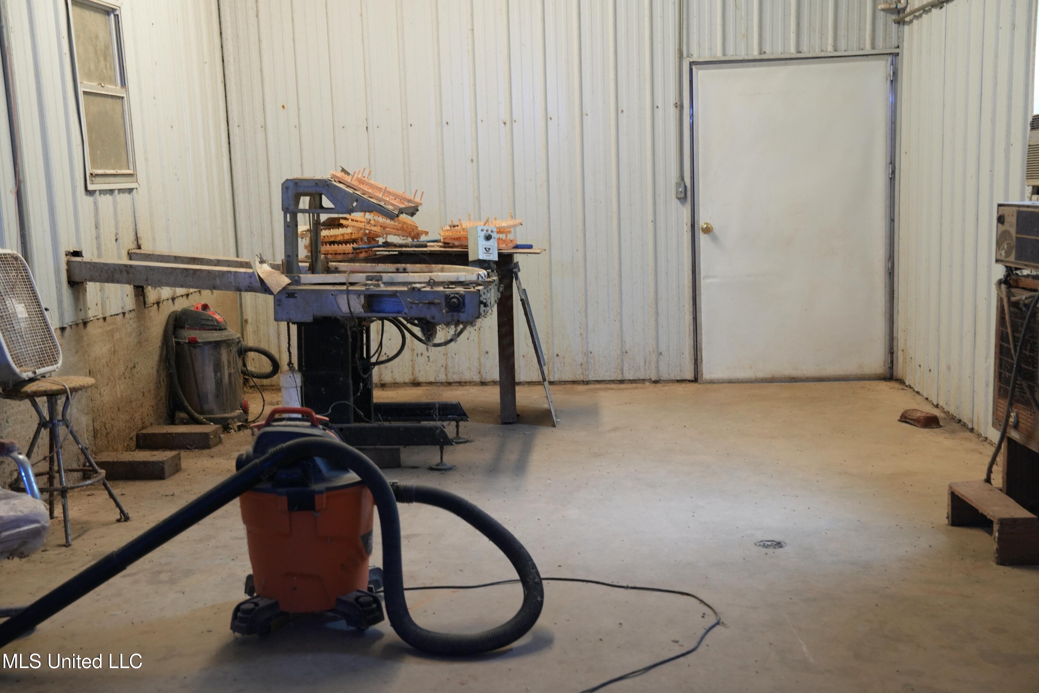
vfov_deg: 31.9
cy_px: 346
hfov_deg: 46.4
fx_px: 1212
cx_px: 520
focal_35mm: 42
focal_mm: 42
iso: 1250
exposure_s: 1/30
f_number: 4
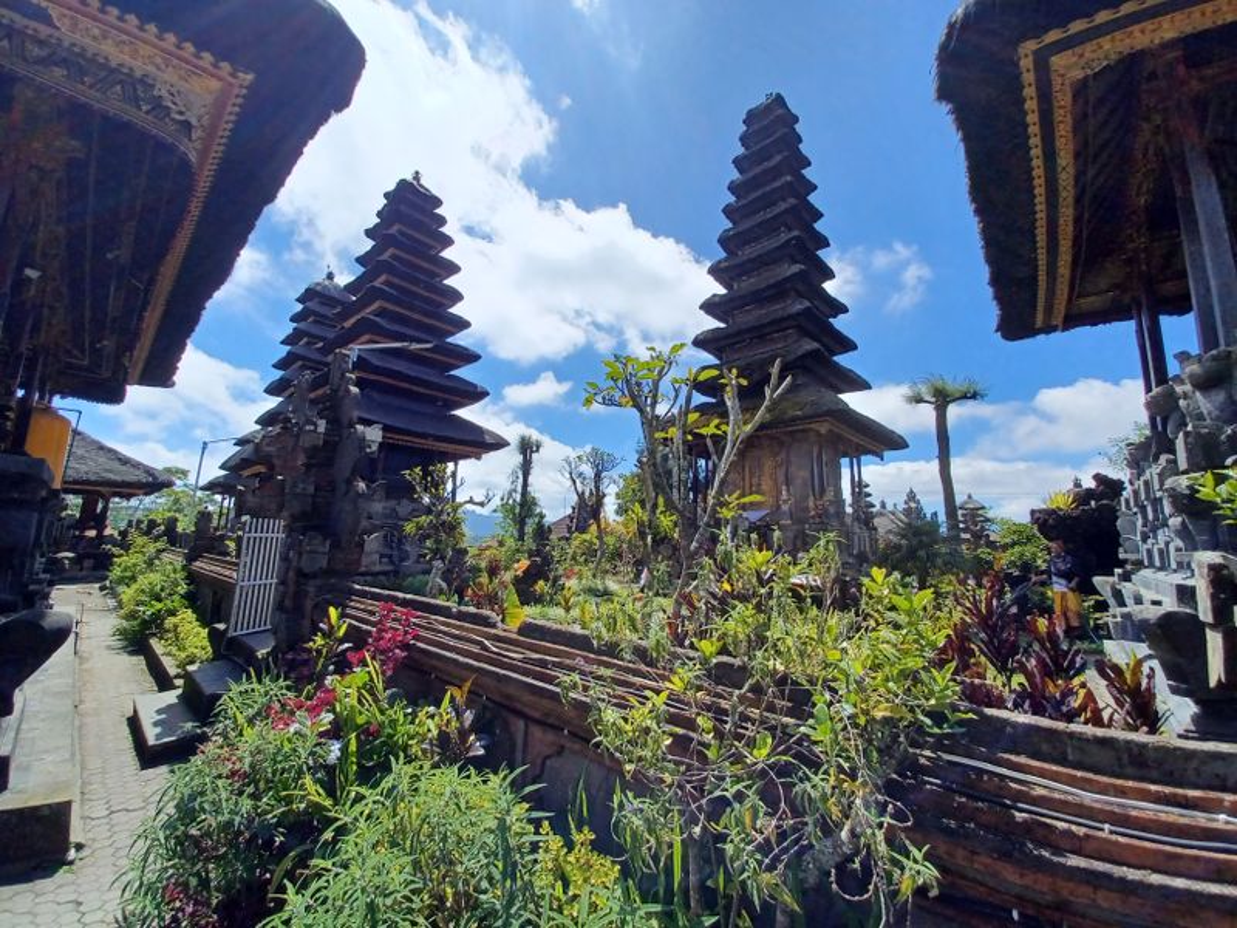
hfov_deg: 106.2
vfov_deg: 89.9
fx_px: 465
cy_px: 464
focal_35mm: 13
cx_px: 618
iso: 40
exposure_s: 1/1645
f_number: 2.2
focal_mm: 1.42
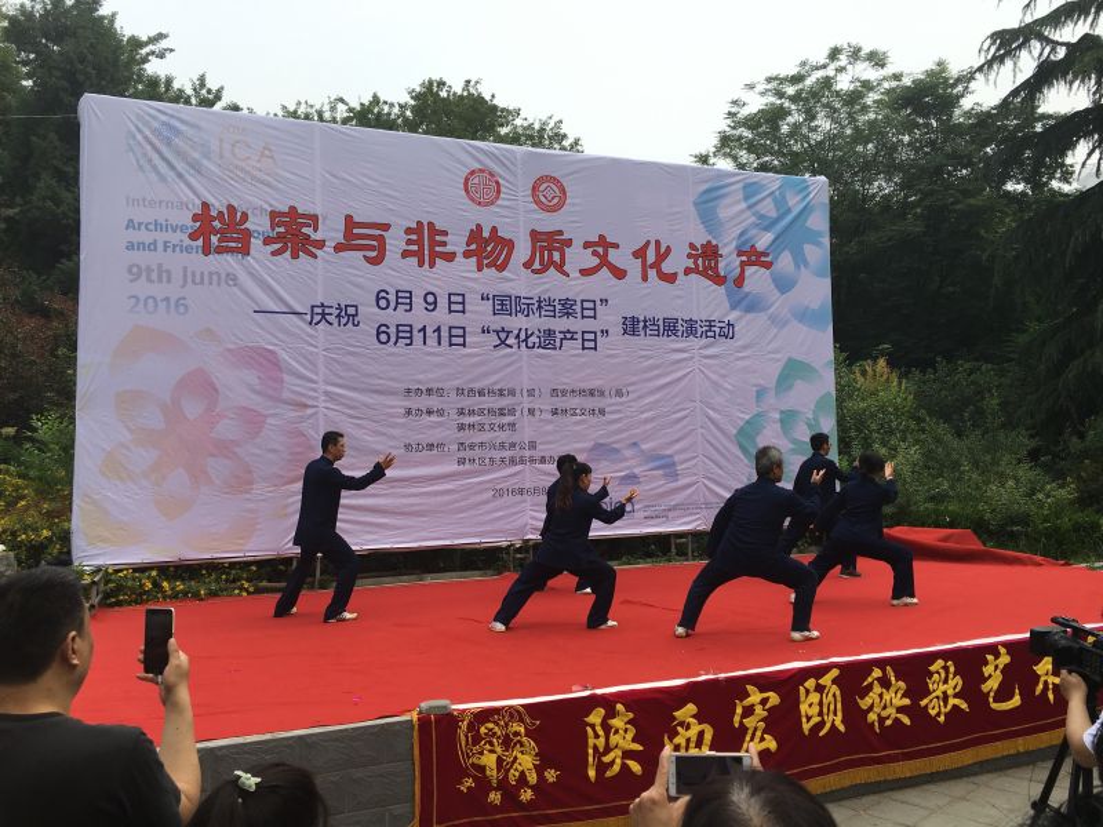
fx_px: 924
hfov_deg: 61.7
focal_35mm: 29
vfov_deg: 48.2
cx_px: 552
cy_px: 414
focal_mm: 4.15
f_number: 2.2
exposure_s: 1/1068
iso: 25
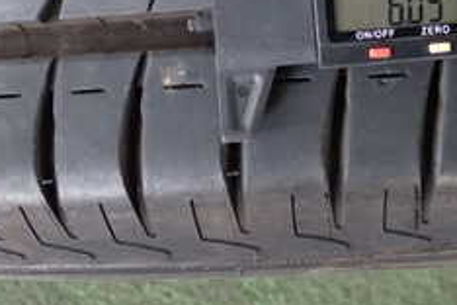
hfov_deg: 21.1
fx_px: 1219
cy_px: -104
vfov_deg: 13.7
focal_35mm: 96
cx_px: 342
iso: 250
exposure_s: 1/40
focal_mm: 6.37
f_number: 2.5
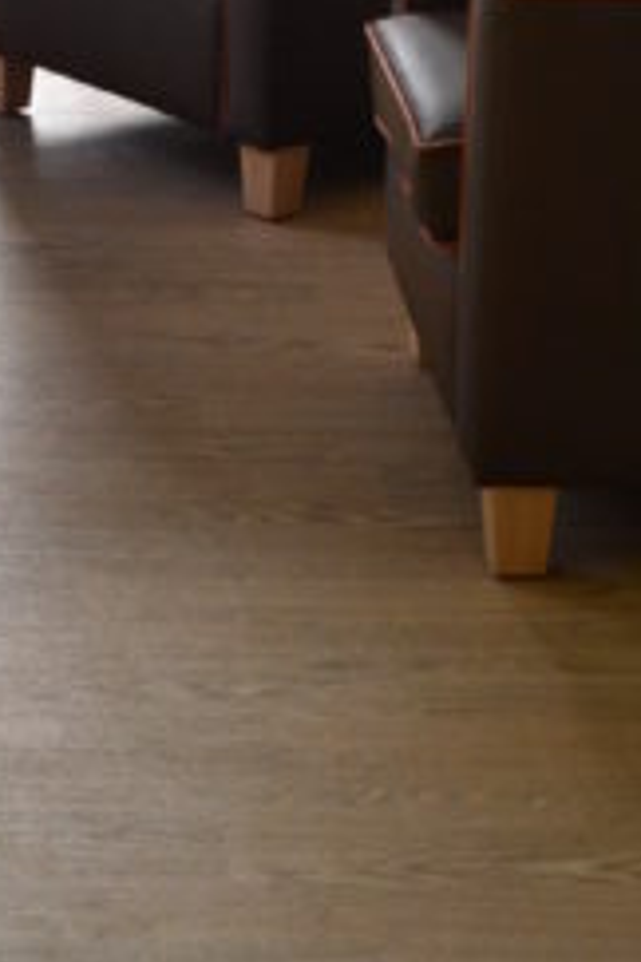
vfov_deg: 16.1
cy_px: -582
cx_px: -97
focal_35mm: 114
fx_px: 3045
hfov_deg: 11.8
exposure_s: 1/60
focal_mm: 18
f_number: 8
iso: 800
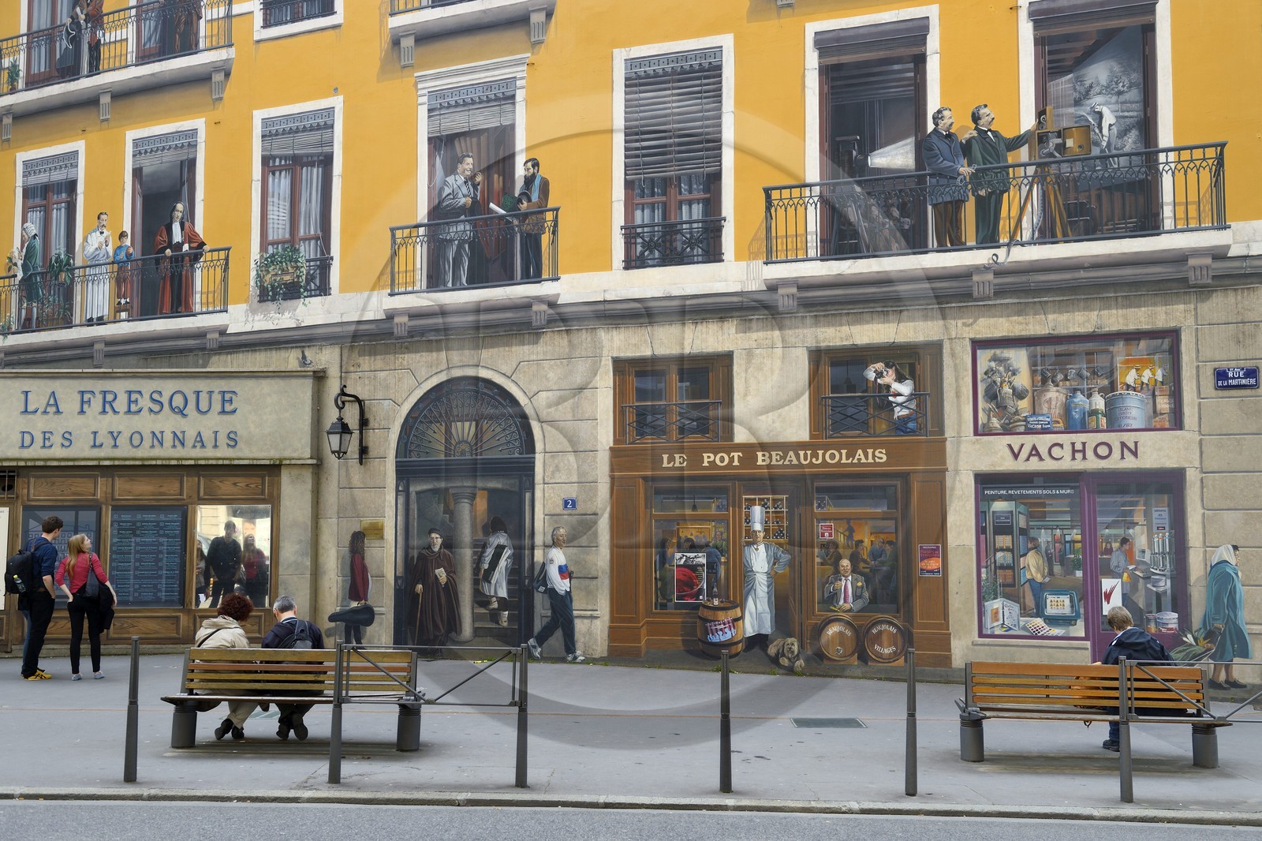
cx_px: 631
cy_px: 420
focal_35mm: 38
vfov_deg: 35.0
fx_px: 1332
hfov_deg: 50.7
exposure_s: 1/250
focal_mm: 38
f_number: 5.6
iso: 100
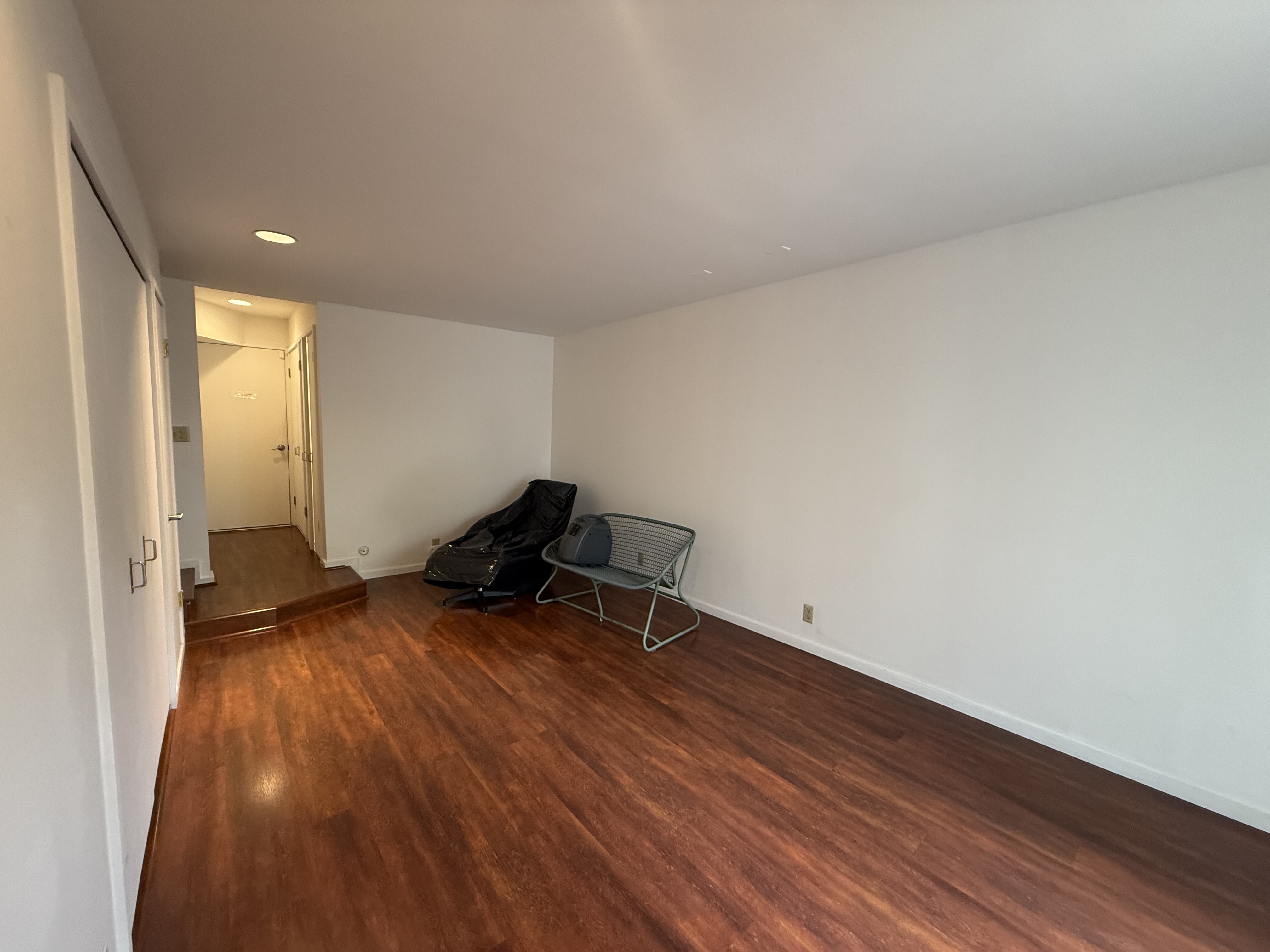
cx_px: 635
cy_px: 476
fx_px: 514
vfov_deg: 85.7
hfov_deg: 102.1
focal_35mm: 14
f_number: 2.2
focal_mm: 2.22
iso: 250
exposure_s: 1/60
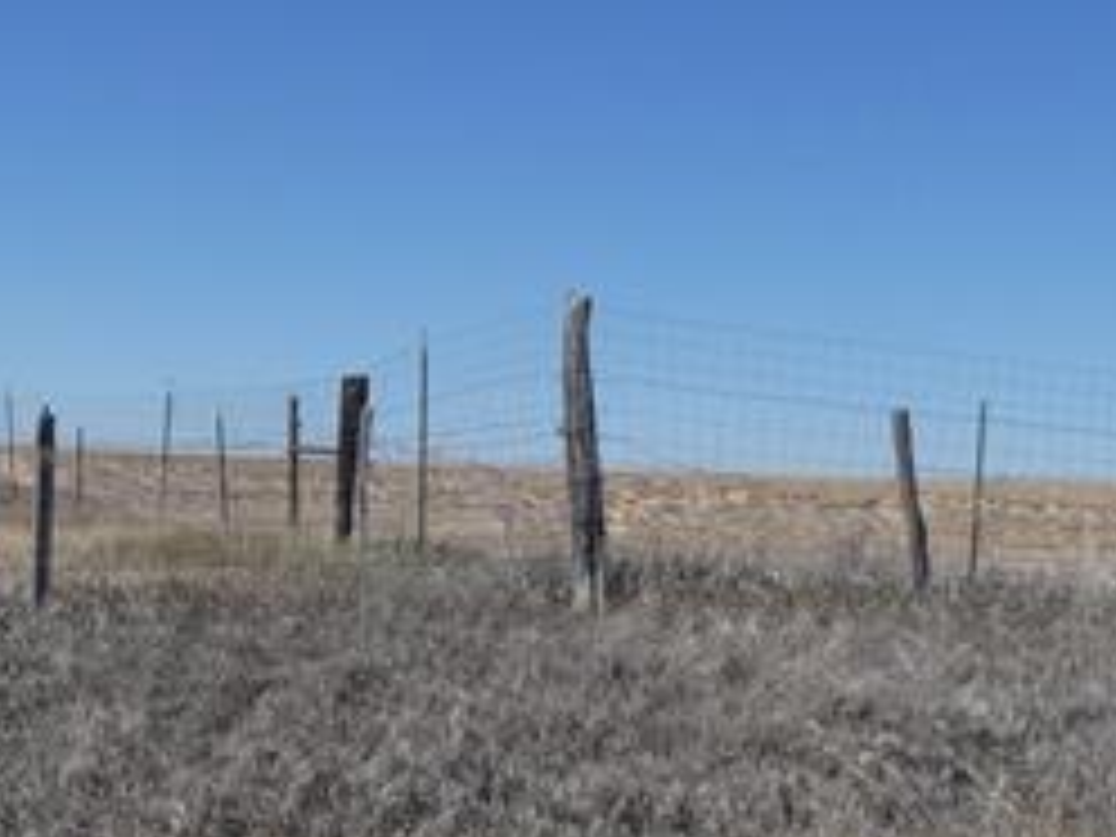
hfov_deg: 30.0
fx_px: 1999
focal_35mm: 62
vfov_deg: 23.6
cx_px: 140
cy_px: 317
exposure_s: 1/800
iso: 80
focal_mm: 4.3
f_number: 4.5
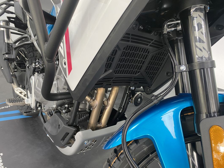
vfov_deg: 53.1
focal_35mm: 26
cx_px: 112
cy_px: 84
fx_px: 168
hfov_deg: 67.3
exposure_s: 1/50
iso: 160
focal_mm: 4.25
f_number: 1.8
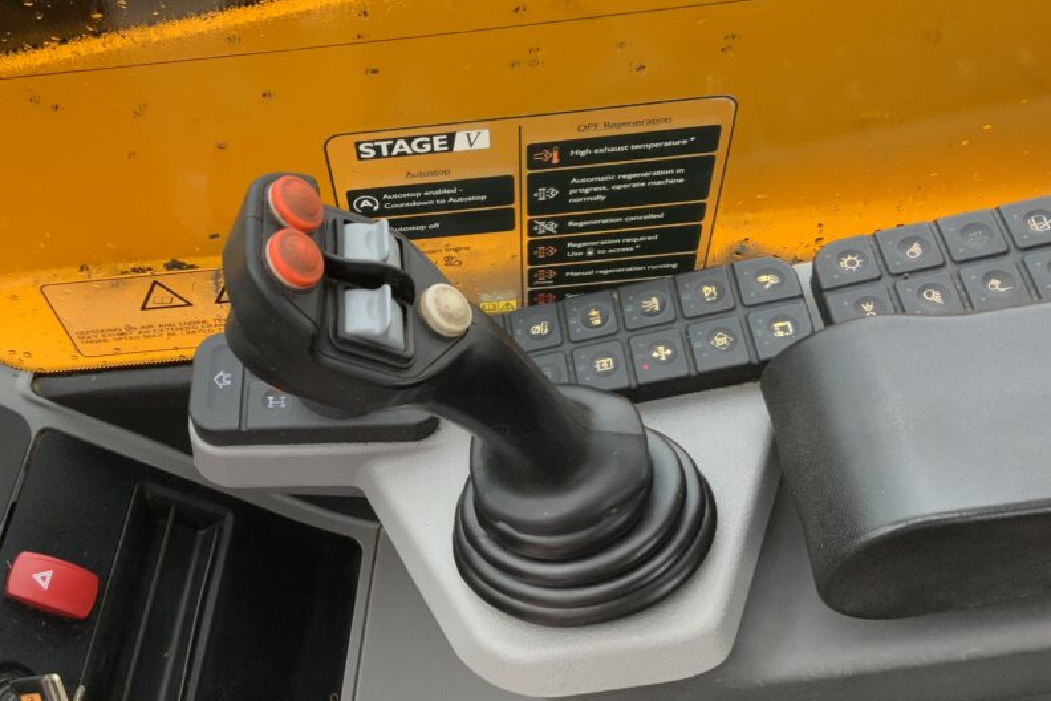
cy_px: 316
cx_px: 394
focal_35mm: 39
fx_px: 1138
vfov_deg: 34.2
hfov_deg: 49.1
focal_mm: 3
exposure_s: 1/122
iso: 50
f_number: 1.8
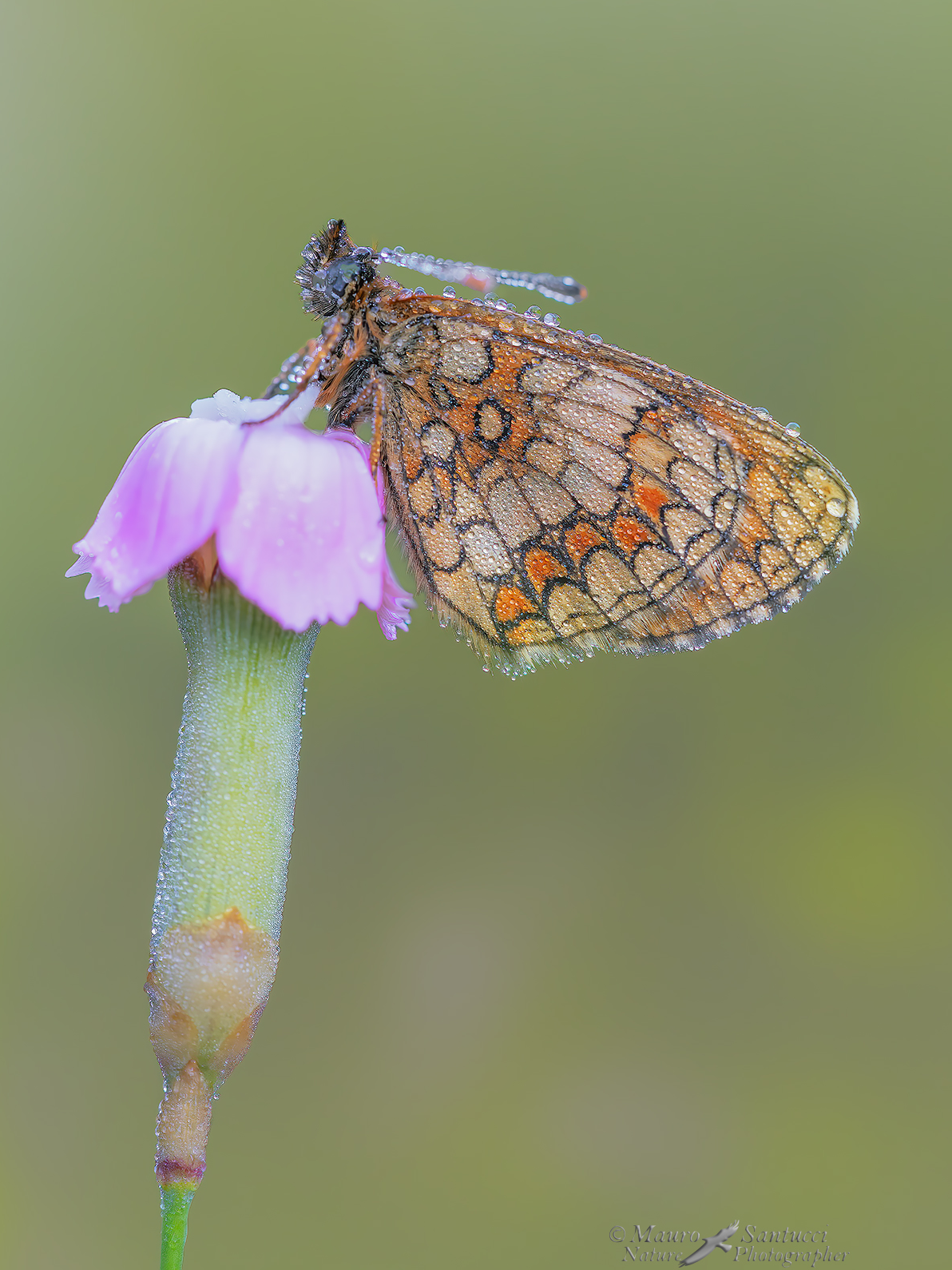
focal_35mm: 147
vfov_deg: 13.4
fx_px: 5390
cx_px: 475
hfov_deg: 10.1
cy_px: 642
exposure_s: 1/30
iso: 400
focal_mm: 90
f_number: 4
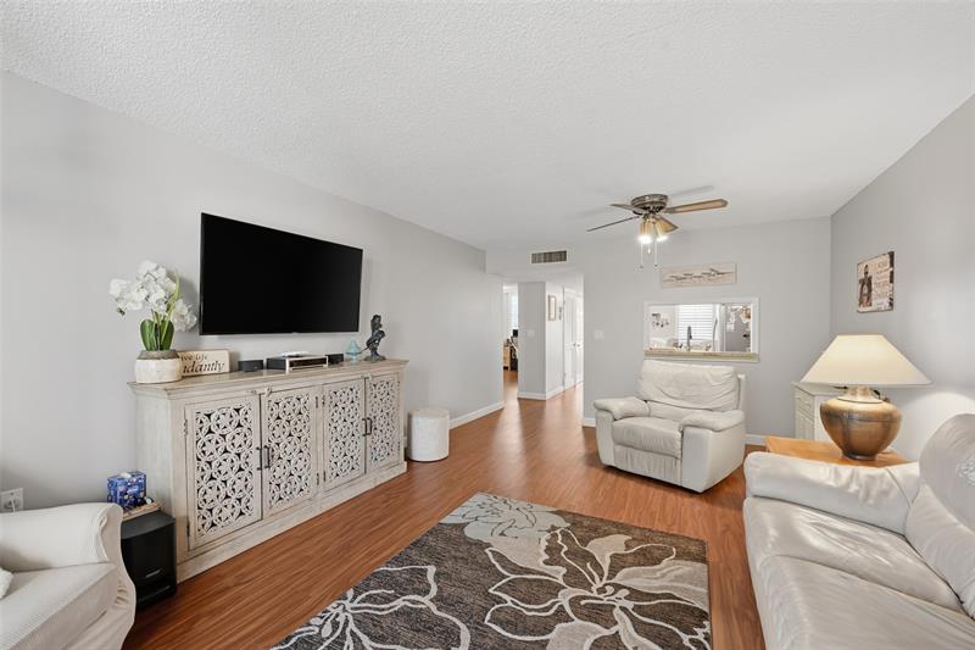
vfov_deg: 81.2
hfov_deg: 104.3
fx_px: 379
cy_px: 325
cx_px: 488
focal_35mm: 14
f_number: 8
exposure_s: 1/30
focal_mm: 14
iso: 400
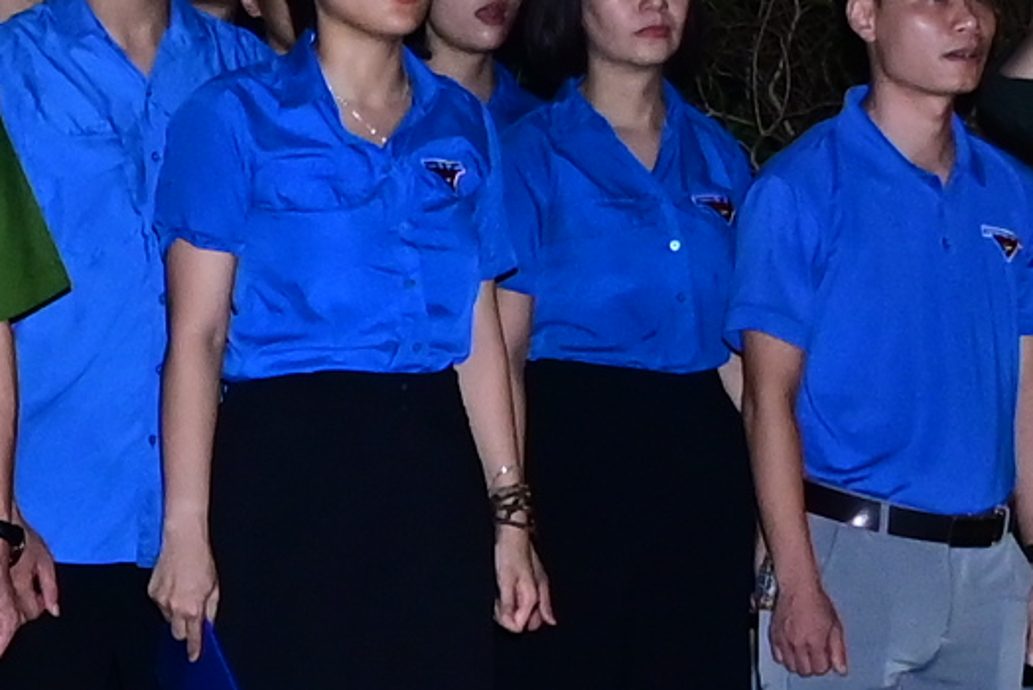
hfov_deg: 10.6
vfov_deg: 7.2
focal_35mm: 191
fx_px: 5483
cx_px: -215
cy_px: 189
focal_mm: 23
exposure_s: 1/200
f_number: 4
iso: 2000
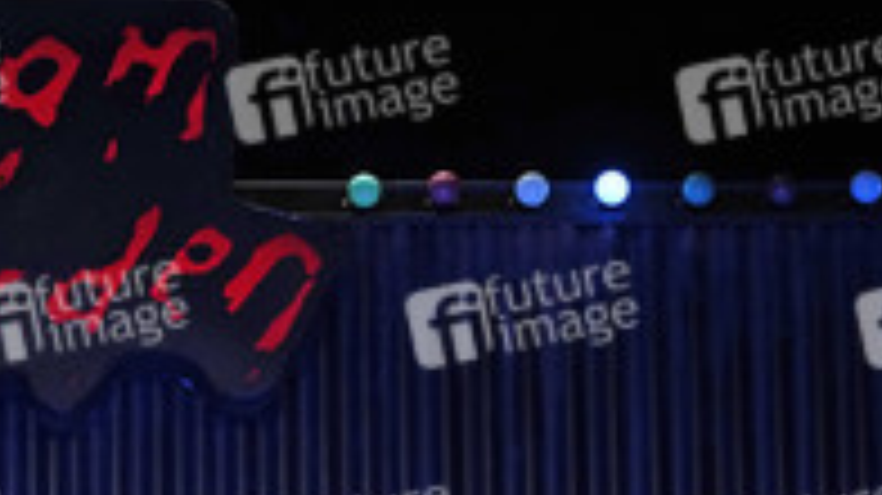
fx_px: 5189
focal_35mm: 222
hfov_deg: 9.6
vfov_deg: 5.4
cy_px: 652
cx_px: -47
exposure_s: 1/125
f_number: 5
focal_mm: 92
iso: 2000
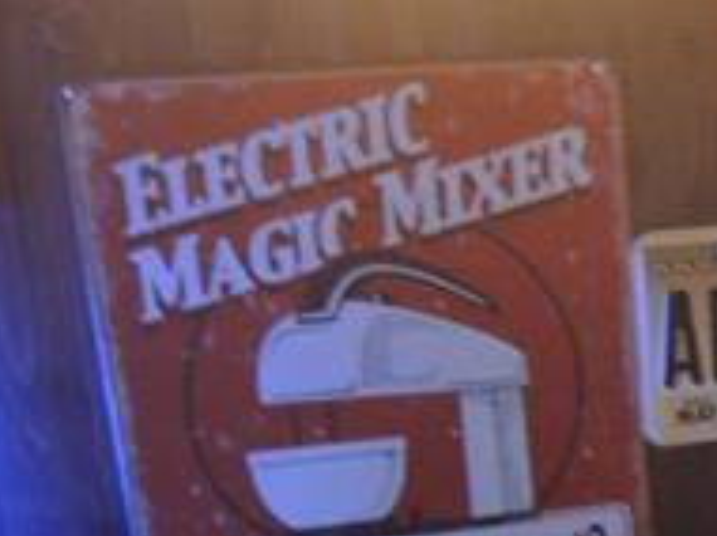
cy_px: 294
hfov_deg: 20.3
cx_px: 1117
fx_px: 1676
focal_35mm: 81
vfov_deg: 18.2
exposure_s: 1/6
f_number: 2.2
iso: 800
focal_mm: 4.3
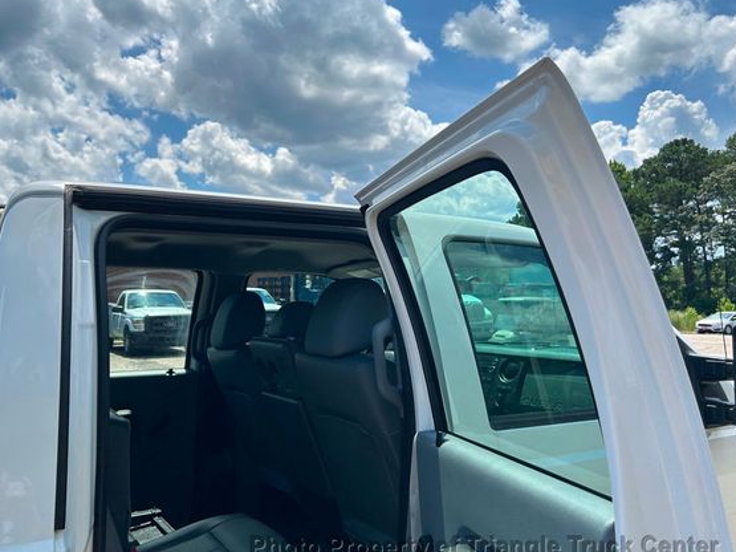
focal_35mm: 30
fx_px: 638
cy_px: 256
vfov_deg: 46.7
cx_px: 339
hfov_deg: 59.9
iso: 50
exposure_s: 1/3571
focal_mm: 5.7
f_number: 1.5
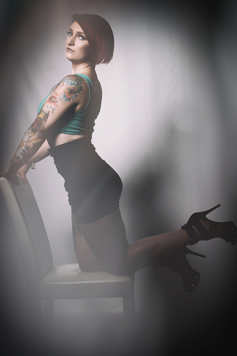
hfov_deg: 25.1
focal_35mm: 54
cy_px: 178
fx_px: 533
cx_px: 118
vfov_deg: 36.9
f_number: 11
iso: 100
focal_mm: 36
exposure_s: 1/160
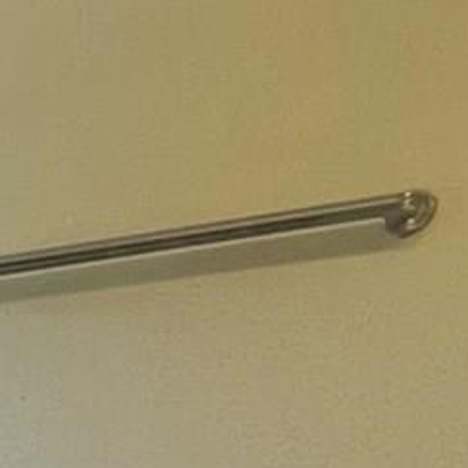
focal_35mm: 109
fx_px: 1667
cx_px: -1079
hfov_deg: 10.0
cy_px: 917
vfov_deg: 13.7
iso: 200
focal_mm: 1.57
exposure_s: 1/60
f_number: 1.8
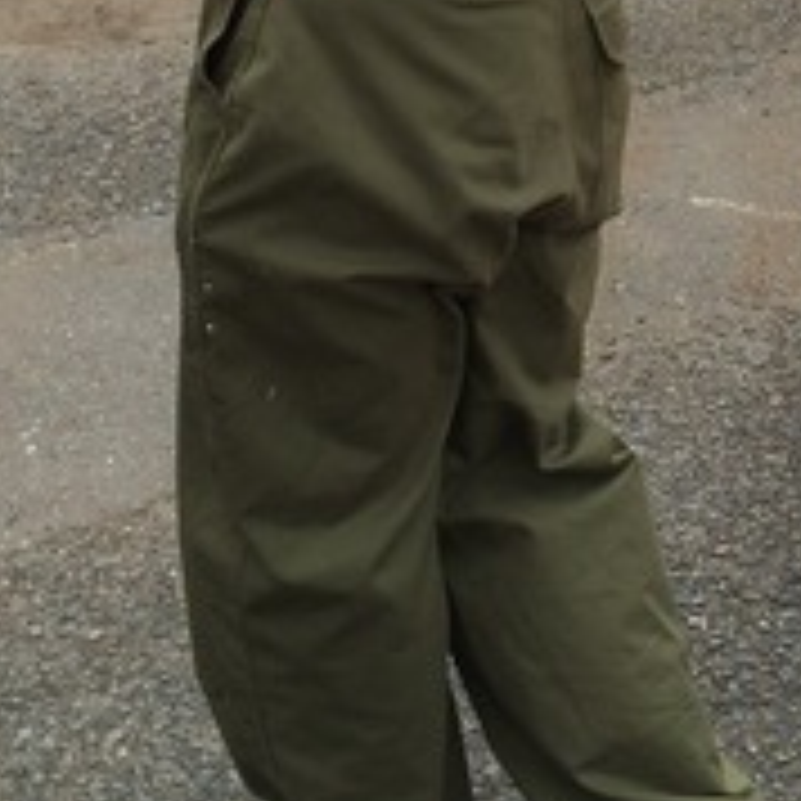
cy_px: -225
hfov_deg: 17.9
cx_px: 686
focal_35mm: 96
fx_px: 2513
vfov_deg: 17.1
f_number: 2.2
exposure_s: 1/1244
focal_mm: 4.15
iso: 32
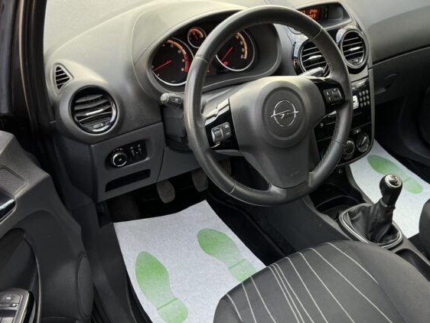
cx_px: 274
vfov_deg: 38.4
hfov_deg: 49.5
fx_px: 460
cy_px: 205
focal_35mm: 37
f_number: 1.5
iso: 50
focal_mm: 5.7
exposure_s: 1/121
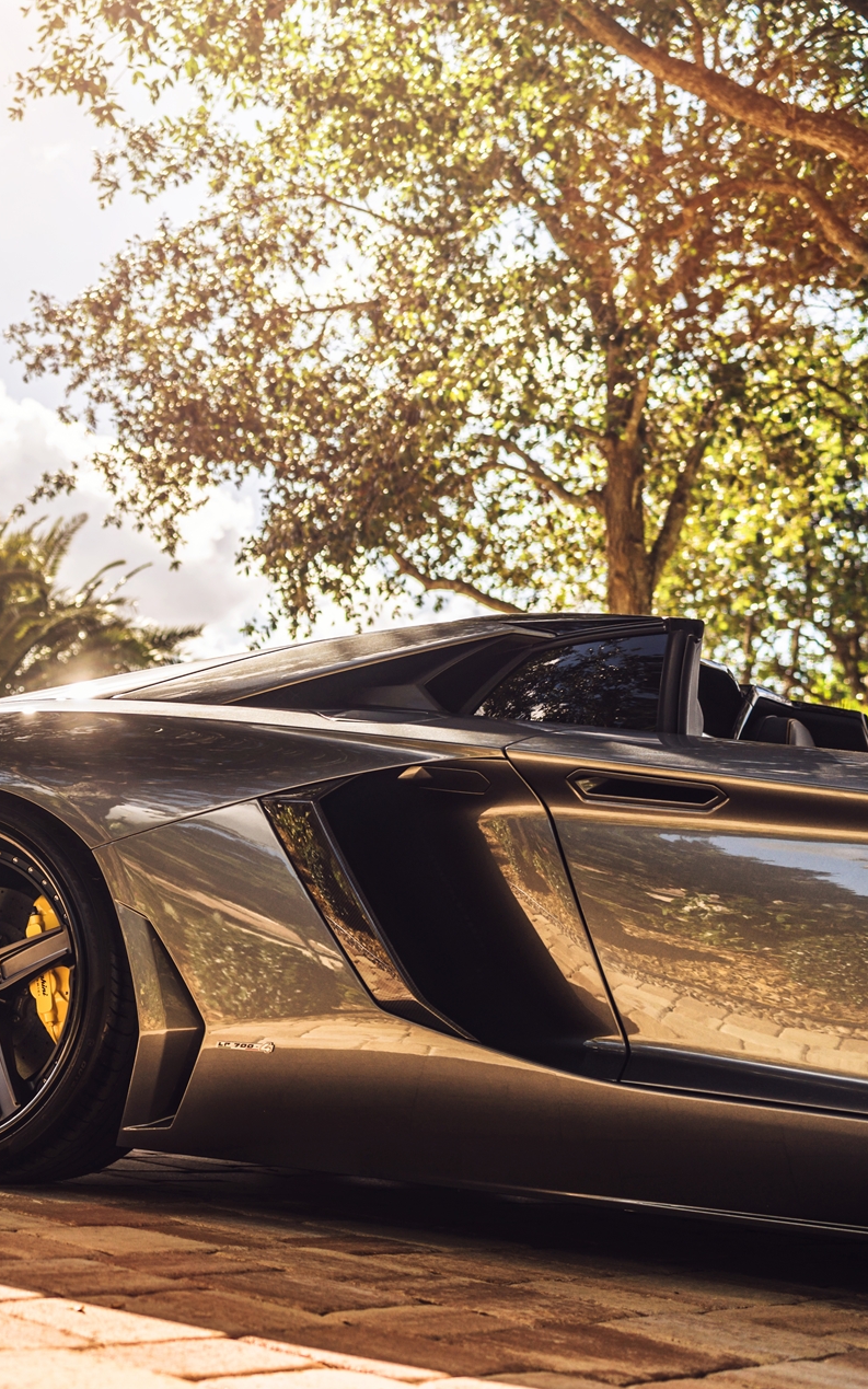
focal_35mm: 54
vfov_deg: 37.5
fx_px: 2044
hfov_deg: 22.3
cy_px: 690
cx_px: -143
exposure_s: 1/400
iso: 100
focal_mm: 35
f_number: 2.8
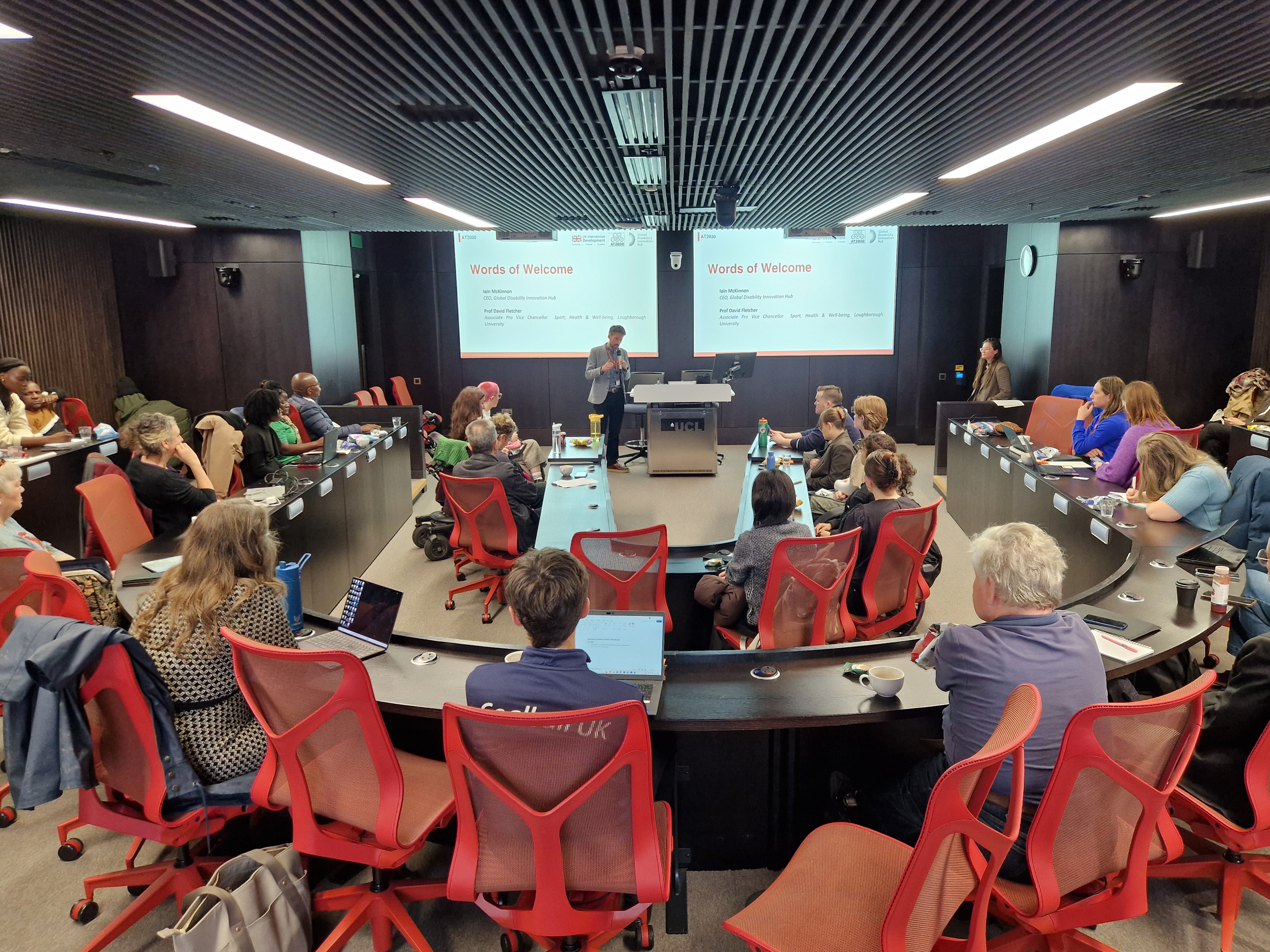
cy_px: 467
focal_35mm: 24
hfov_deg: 71.6
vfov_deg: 56.8
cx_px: 636
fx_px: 881
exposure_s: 1/100
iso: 250
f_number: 1.8
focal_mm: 5.4
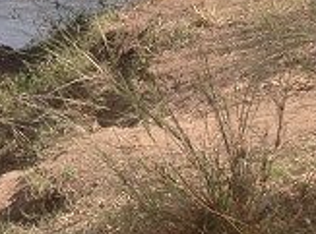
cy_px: -132
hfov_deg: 11.3
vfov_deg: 8.4
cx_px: -70
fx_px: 1564
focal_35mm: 172
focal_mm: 4.28
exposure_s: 1/840
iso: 50
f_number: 2.4
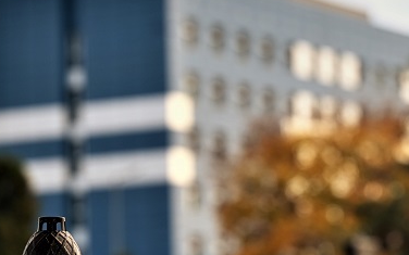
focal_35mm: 226
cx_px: 200
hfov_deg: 9.3
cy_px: 250
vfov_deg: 5.8
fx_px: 2519
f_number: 4.5
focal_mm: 78
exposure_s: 1/250
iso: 200
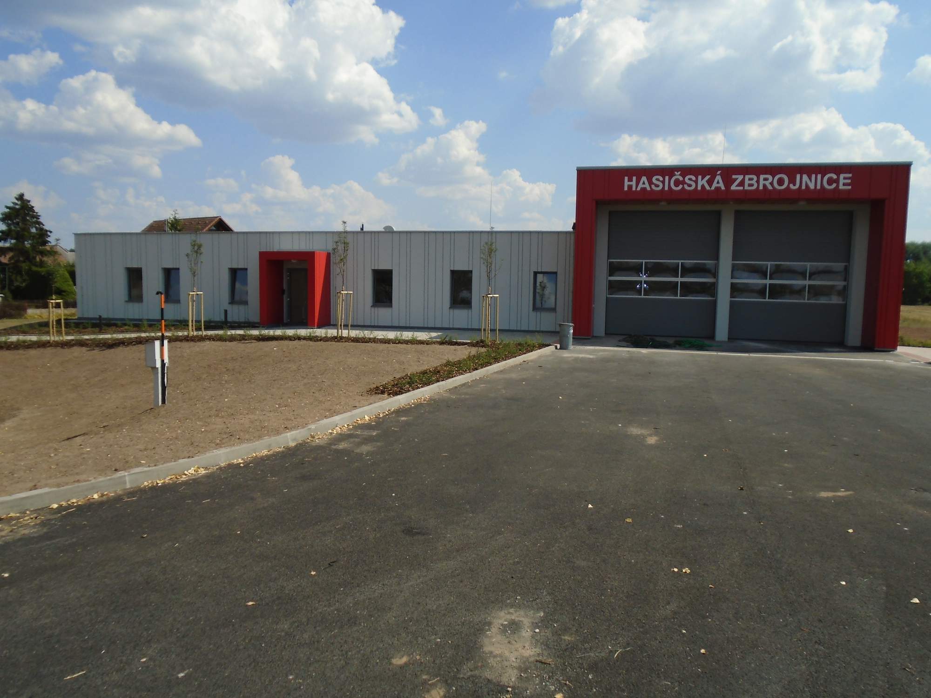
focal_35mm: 26
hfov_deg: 67.3
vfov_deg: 53.1
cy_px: 349
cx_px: 466
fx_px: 699
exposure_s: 1/250
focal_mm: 4.6
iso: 100
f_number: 8
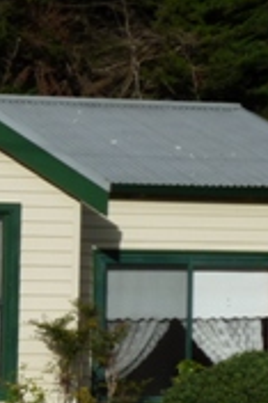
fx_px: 1824
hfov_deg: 8.0
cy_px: 355
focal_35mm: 163
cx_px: -298
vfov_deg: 12.5
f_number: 8
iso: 100
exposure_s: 1/500
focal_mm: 7.6
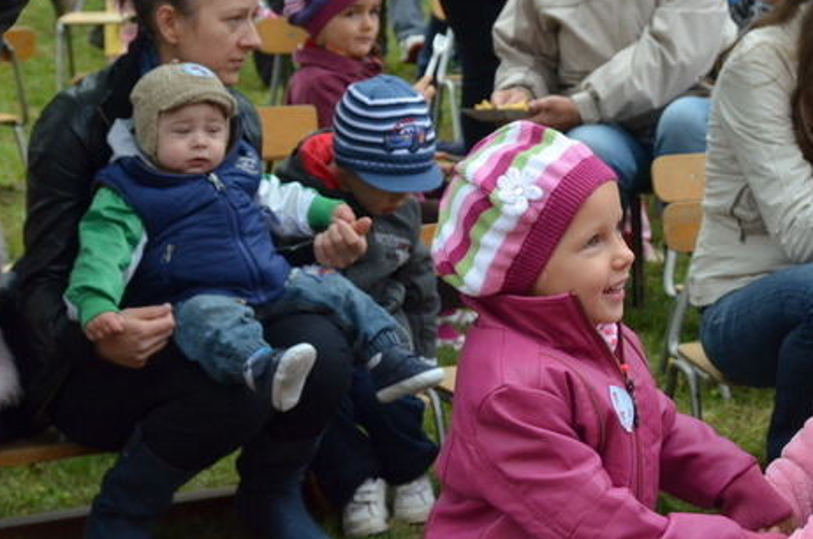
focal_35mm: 143
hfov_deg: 14.3
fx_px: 3223
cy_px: 180
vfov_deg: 9.5
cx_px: 598
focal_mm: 62
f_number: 8
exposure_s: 1/1000
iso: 1600
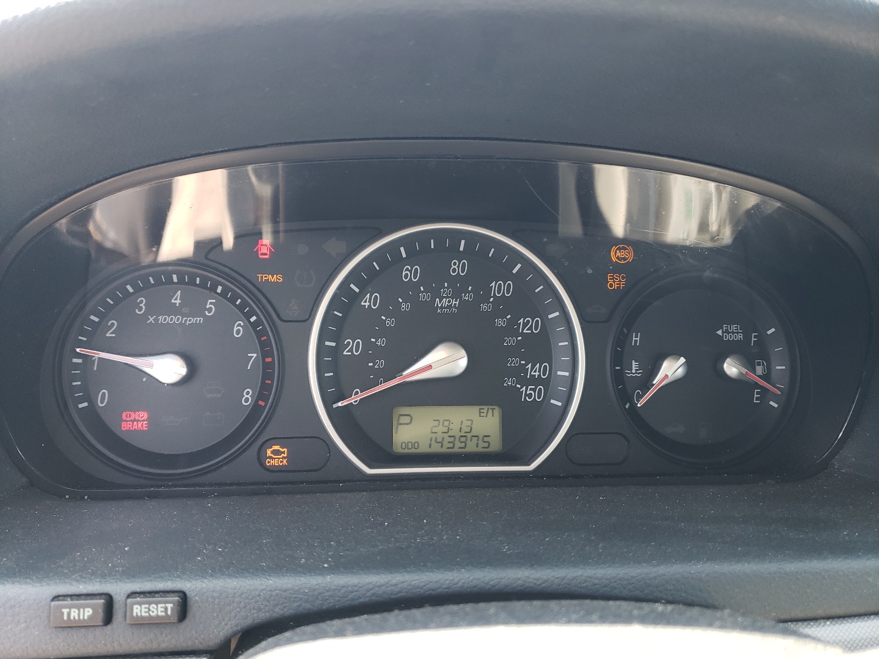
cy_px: 330
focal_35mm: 26
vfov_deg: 53.1
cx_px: 440
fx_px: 660
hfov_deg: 67.3
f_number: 1.5
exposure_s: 1/120
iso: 66
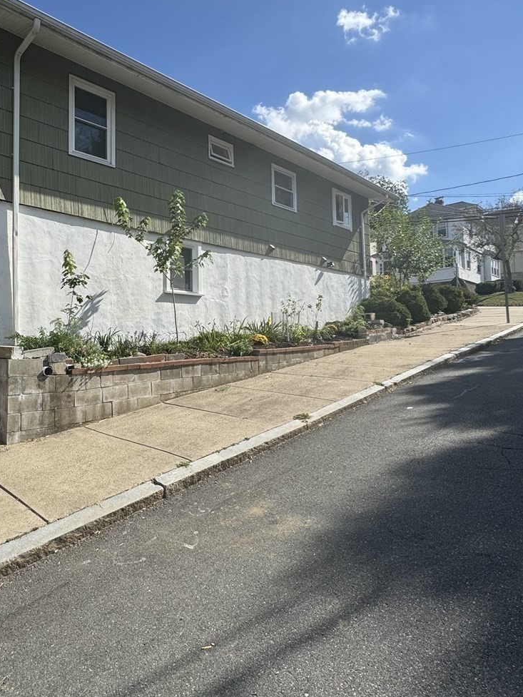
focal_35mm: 22
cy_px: 325
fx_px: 443
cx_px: 186
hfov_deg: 60.0
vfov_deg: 76.3
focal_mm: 2.22
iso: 50
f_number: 2.2
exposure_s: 1/2415
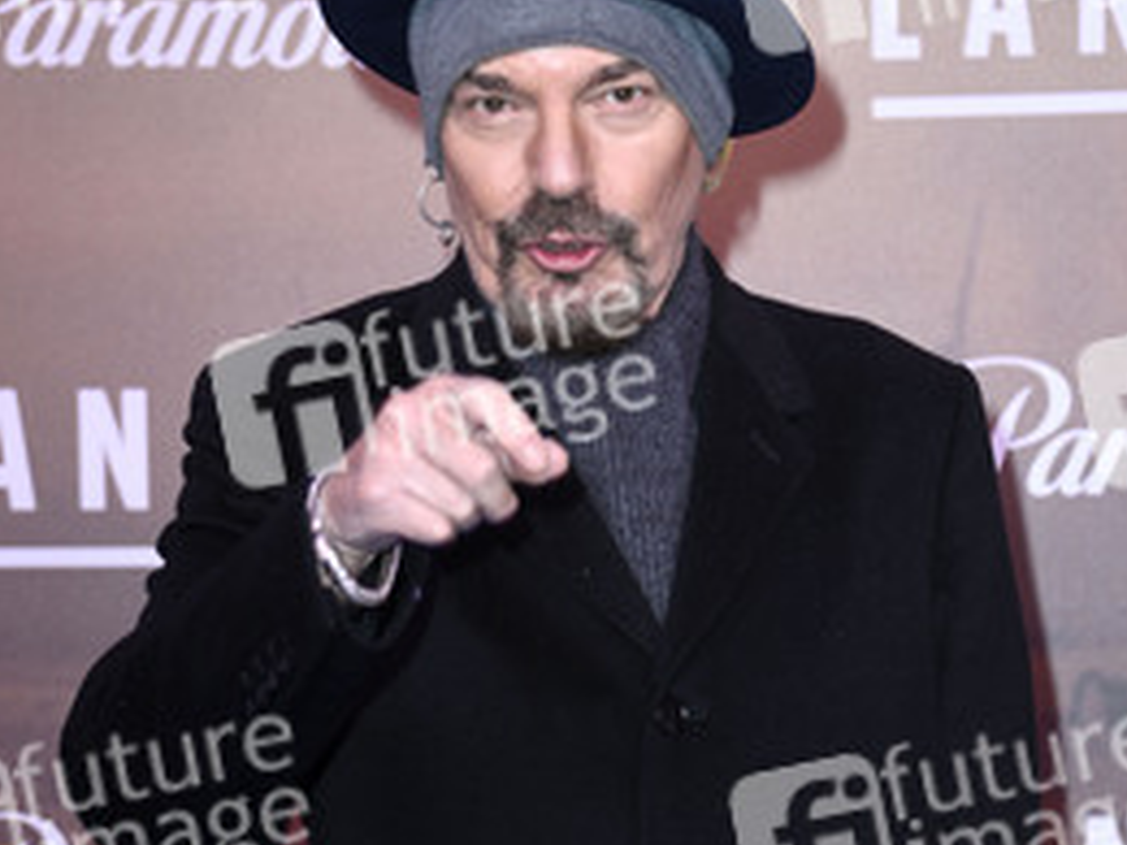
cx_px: 559
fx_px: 5860
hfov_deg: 11.0
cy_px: 602
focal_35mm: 180
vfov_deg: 8.2
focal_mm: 122
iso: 400
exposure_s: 1/200
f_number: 5.6
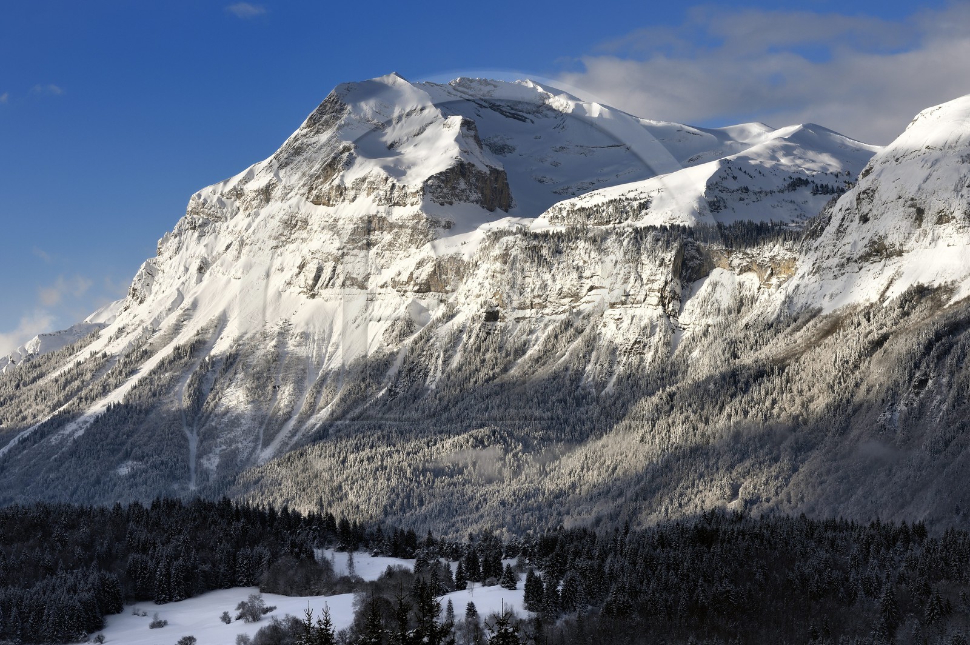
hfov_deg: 20.0
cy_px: 322
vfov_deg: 13.4
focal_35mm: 102
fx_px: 2746
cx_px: 485
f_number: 11
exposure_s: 1/500
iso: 200
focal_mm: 102
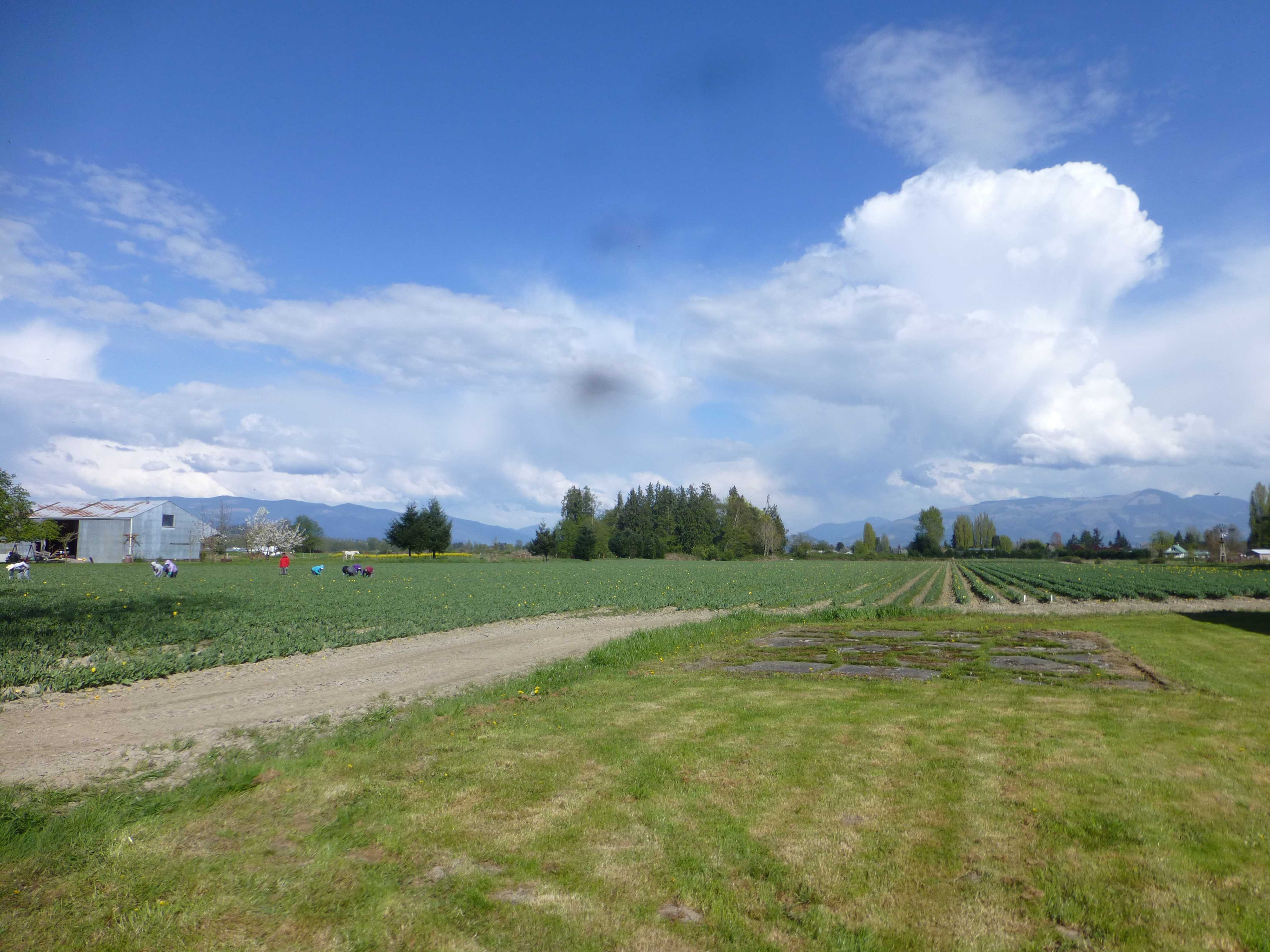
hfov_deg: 71.6
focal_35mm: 24
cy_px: 476
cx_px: 635
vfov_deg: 56.8
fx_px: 881
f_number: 3.3
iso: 100
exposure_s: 1/2000
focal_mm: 4.3
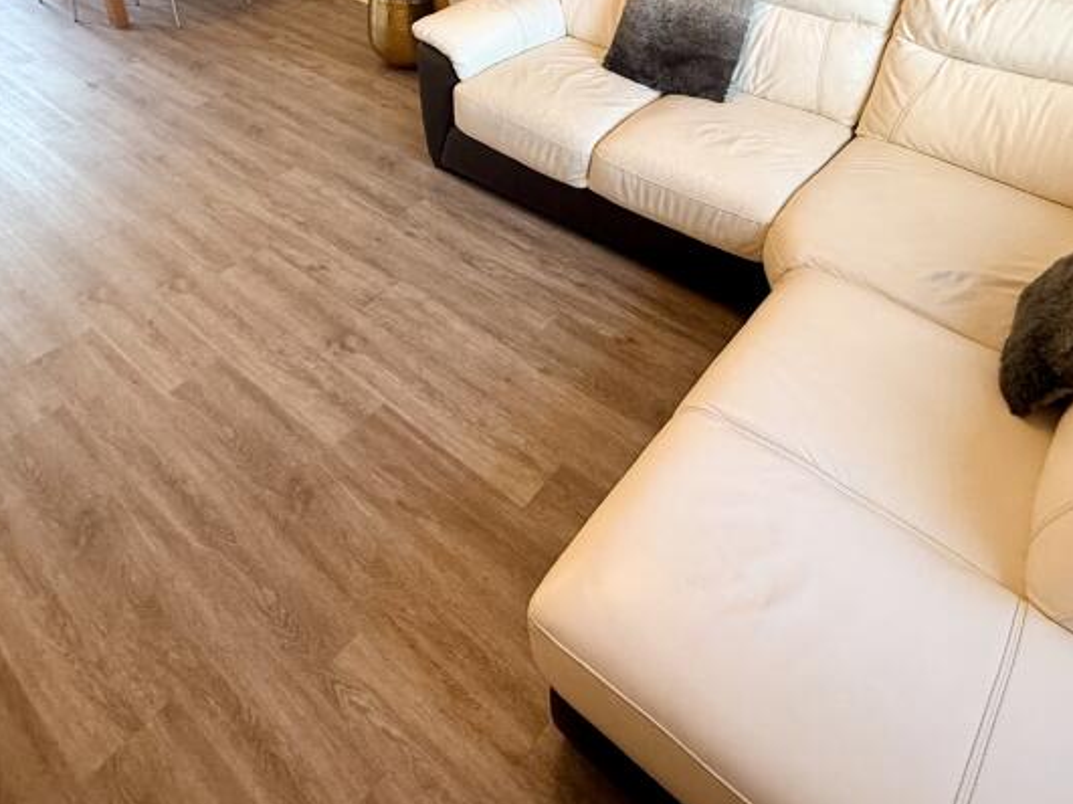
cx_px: 495
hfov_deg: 65.2
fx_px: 837
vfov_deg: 47.1
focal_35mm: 27
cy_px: 109
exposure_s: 1/100
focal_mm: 2.22
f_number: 2.2
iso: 200
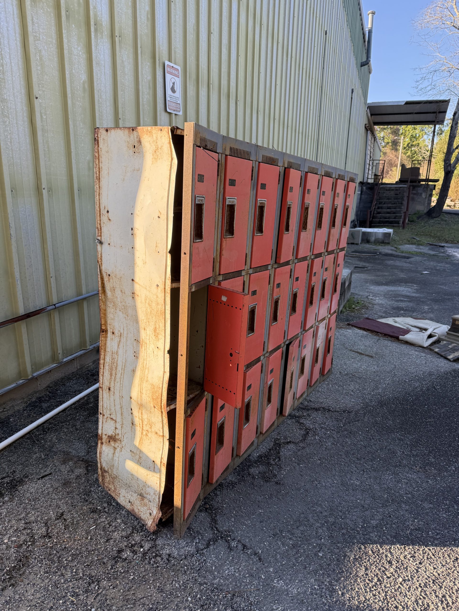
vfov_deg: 71.6
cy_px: 306
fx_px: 424
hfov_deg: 56.8
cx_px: 230
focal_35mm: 24
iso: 100
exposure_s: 1/671
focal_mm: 6.76
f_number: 1.78
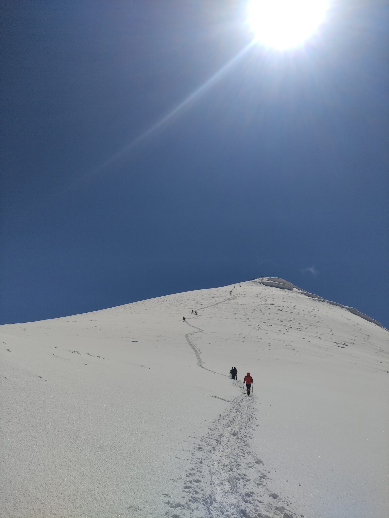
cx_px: 194
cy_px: 259
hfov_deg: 54.9
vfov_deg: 69.4
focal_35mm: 25
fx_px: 374
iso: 100
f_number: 1.89
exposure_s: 1/11250
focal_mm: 5.43
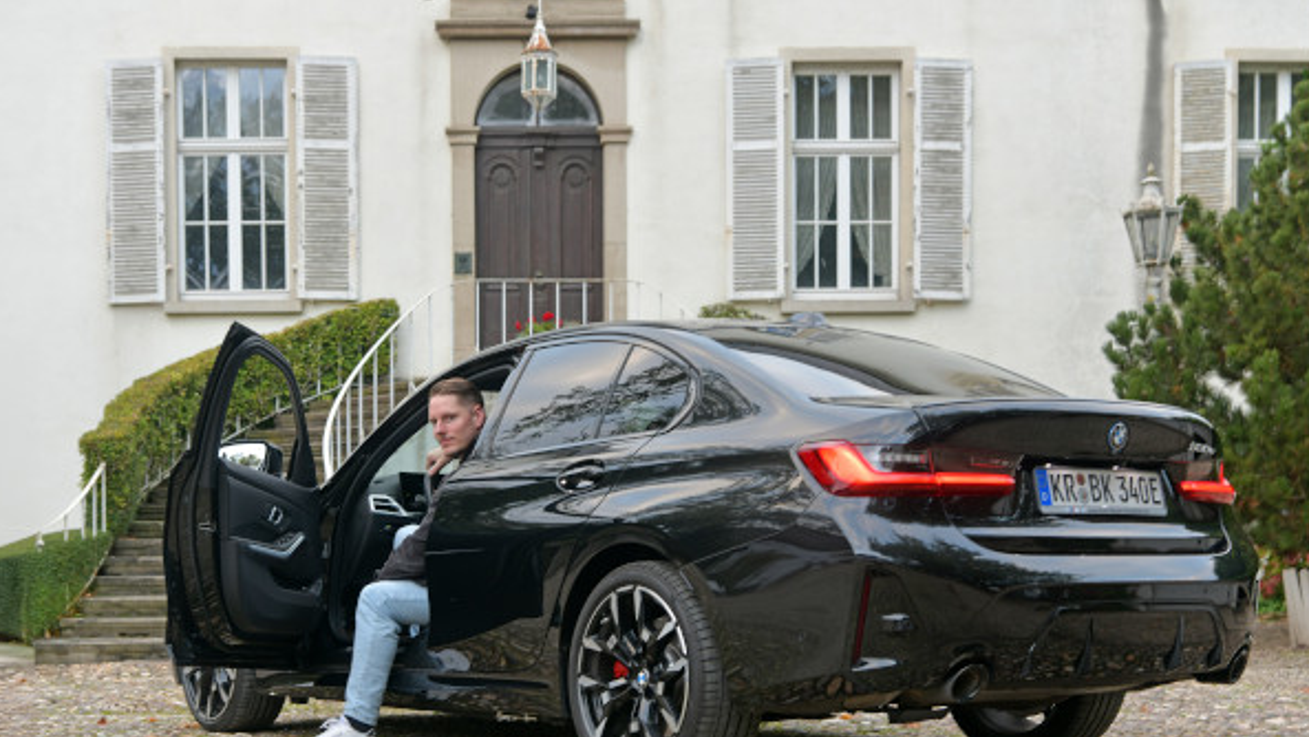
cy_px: 435
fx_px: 1840
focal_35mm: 53
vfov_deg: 22.6
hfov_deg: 39.2
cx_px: 653
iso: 200
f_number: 5.6
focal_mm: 50
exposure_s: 1/30
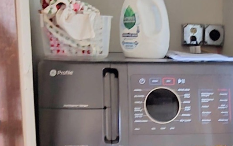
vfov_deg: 20.8
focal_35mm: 60
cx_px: 164
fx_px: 381
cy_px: 151
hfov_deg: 33.5
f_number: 2.2
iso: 1000
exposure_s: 1/8
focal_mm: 2.2
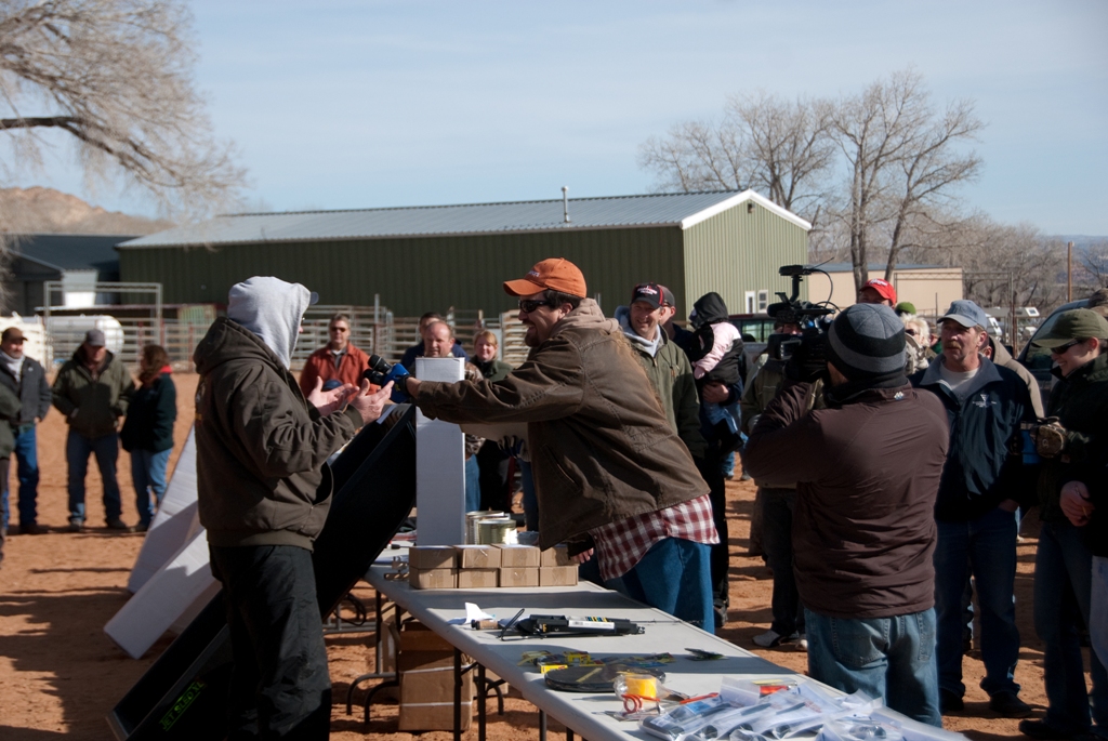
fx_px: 2311
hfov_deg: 27.0
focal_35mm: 75
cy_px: 370
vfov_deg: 18.2
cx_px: 554
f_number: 4.8
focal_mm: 50
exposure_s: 1/1600
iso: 200
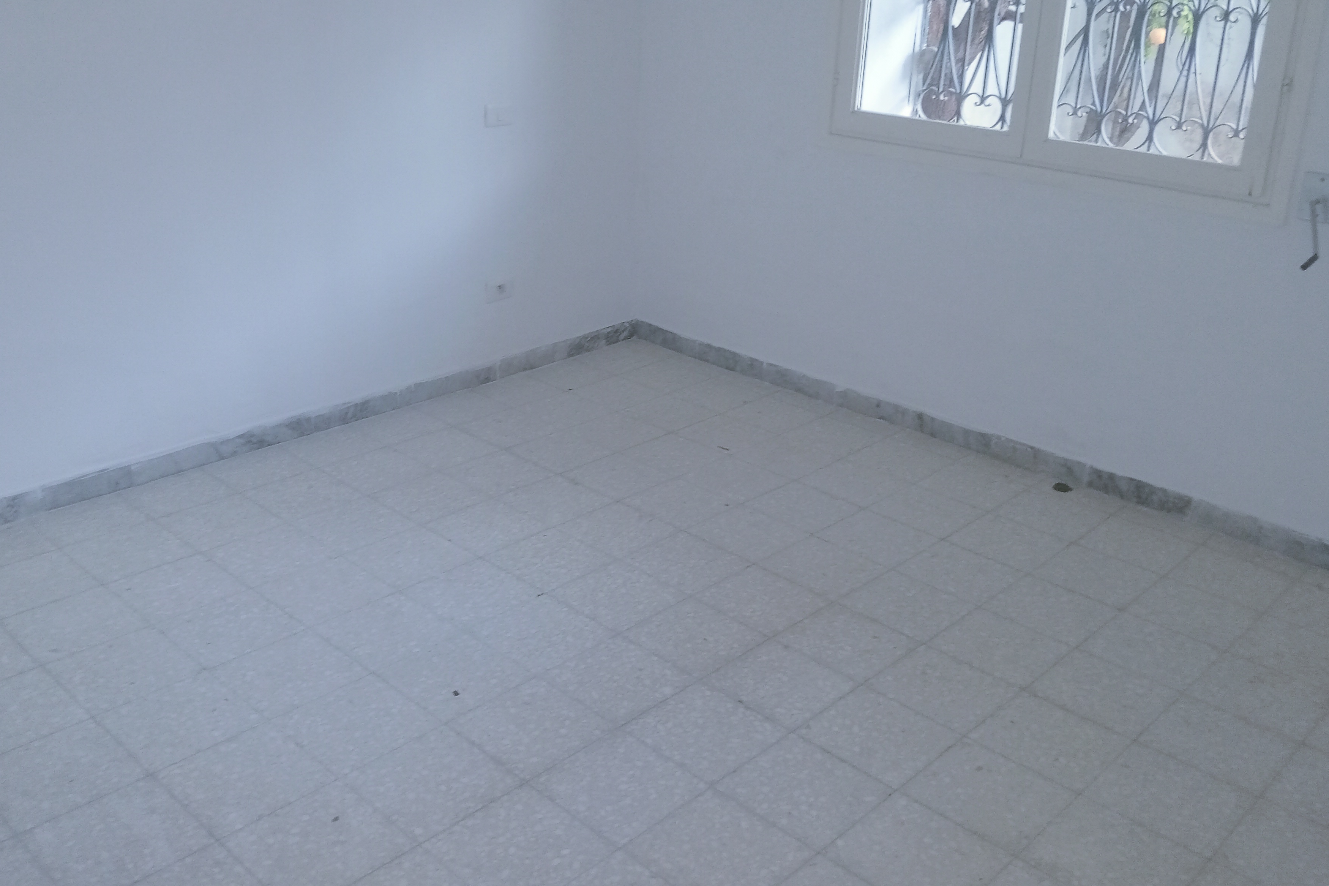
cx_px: 622
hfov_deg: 55.8
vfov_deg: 38.7
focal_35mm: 34
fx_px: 1255
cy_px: 342
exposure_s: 1/25
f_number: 1.8
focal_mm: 3.98
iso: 979
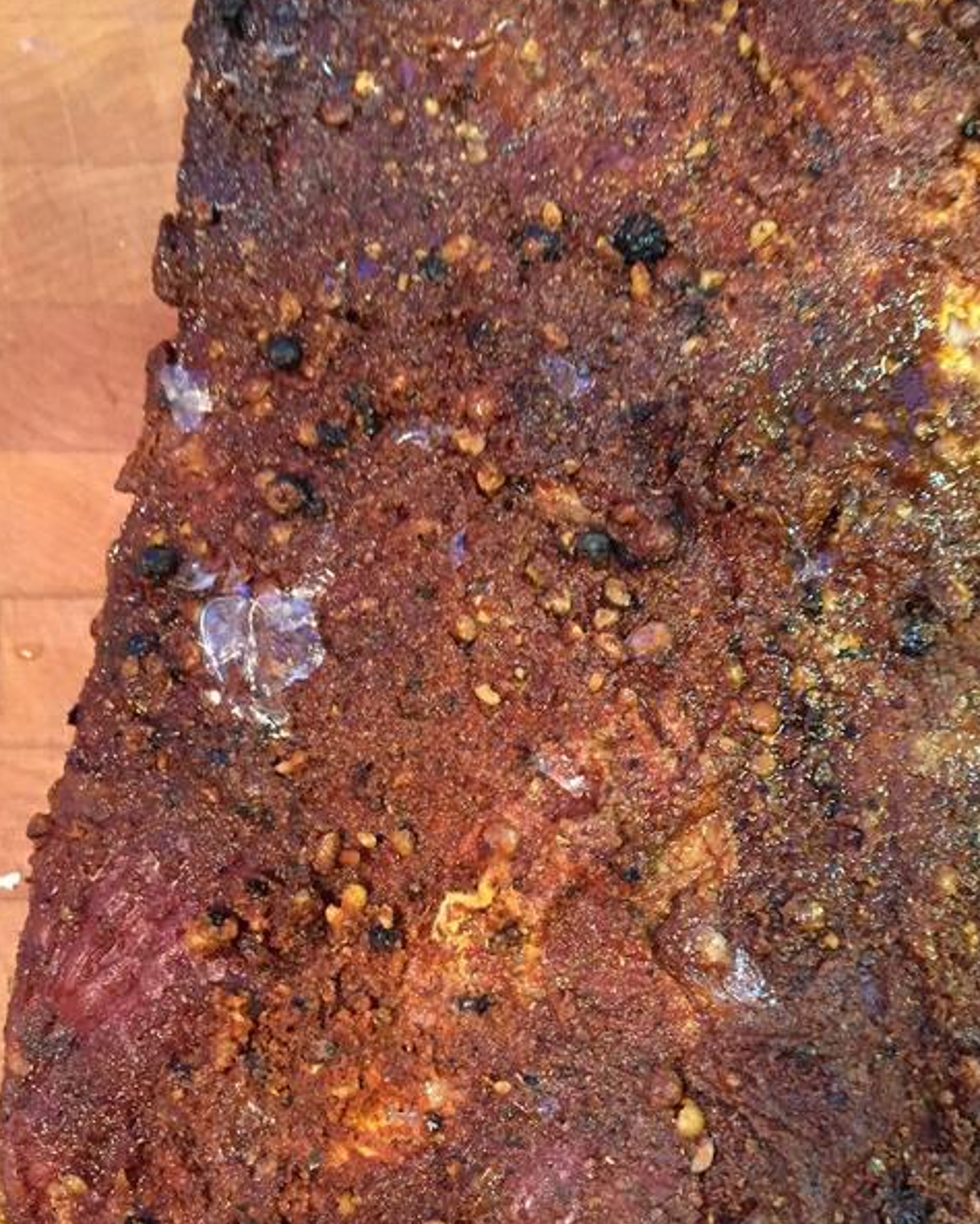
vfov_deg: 42.7
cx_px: 625
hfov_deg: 34.7
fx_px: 1558
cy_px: 736
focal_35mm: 43
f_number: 2.2
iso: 250
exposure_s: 1/17
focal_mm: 4.15
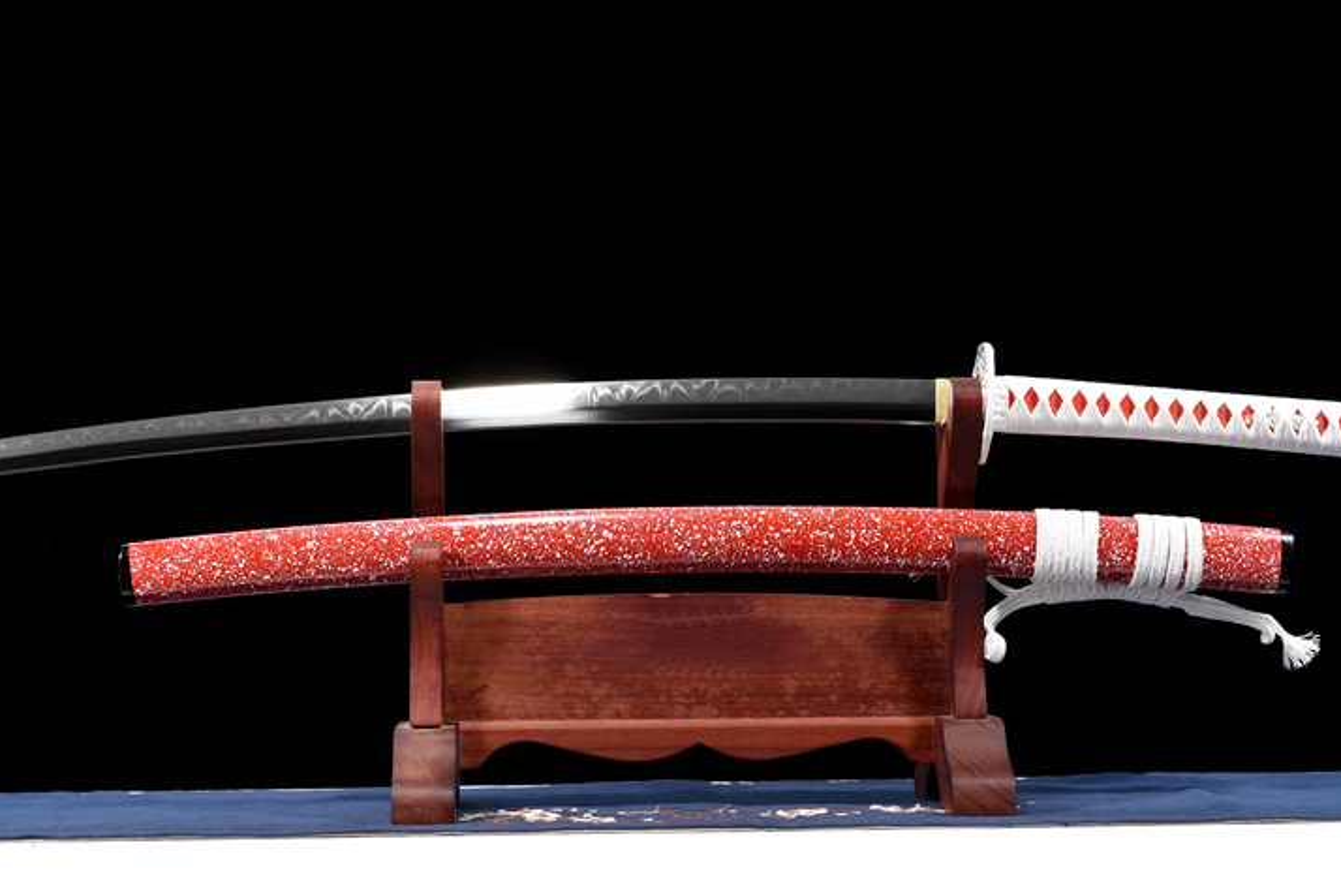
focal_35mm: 74
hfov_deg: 27.3
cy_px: 487
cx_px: 629
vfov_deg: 18.4
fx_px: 2756
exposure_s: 1/160
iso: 200
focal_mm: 60
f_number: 8
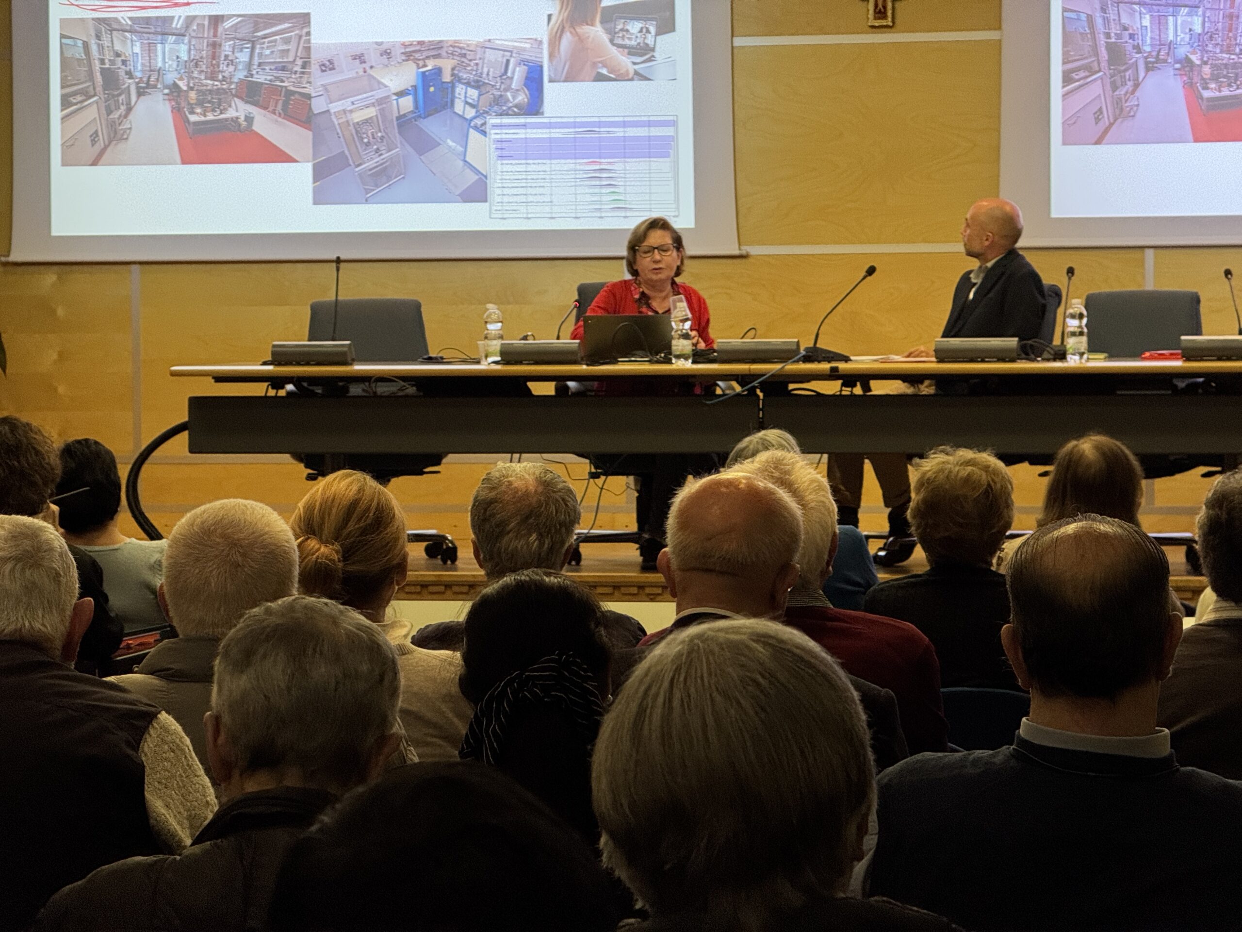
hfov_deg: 16.4
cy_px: 466
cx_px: 621
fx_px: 4306
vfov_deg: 12.3
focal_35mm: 120
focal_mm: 15.66
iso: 200
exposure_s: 1/50
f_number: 2.8
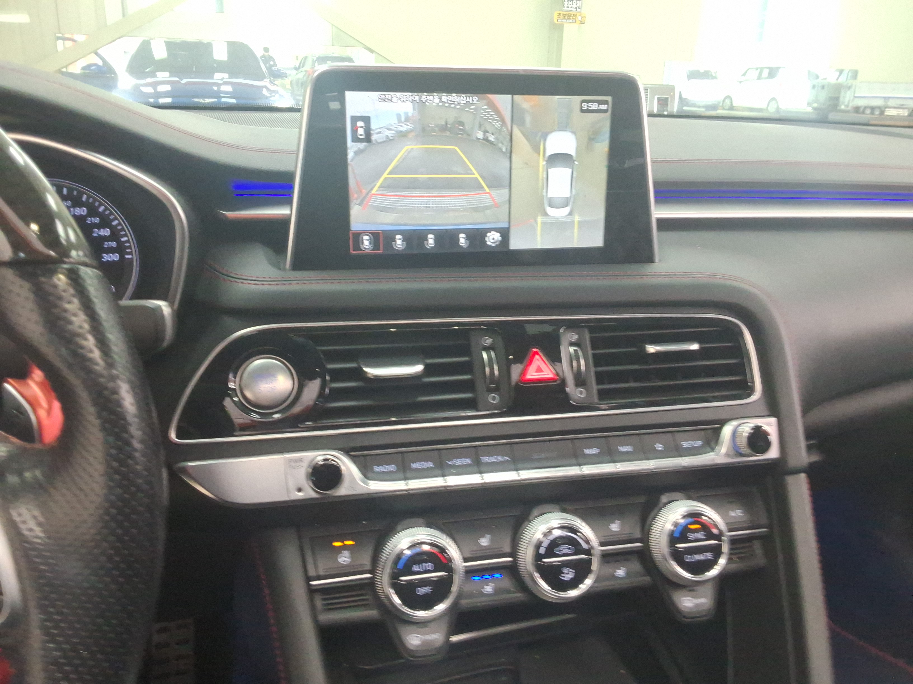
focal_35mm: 28
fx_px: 739
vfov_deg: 49.7
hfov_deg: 63.4
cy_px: 342
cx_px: 456
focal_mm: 2.91
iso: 199
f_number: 1.9
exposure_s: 1/40
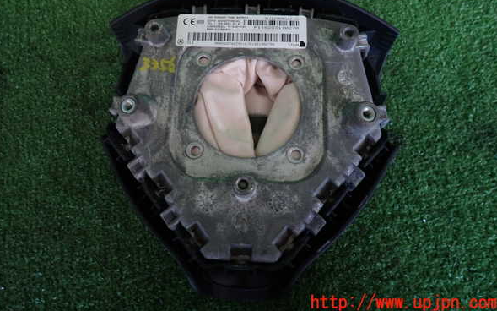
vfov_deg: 45.7
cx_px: 248
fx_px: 366
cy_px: 123
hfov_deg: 68.4
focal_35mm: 27
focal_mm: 4.5
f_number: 2
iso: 200
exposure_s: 1/60
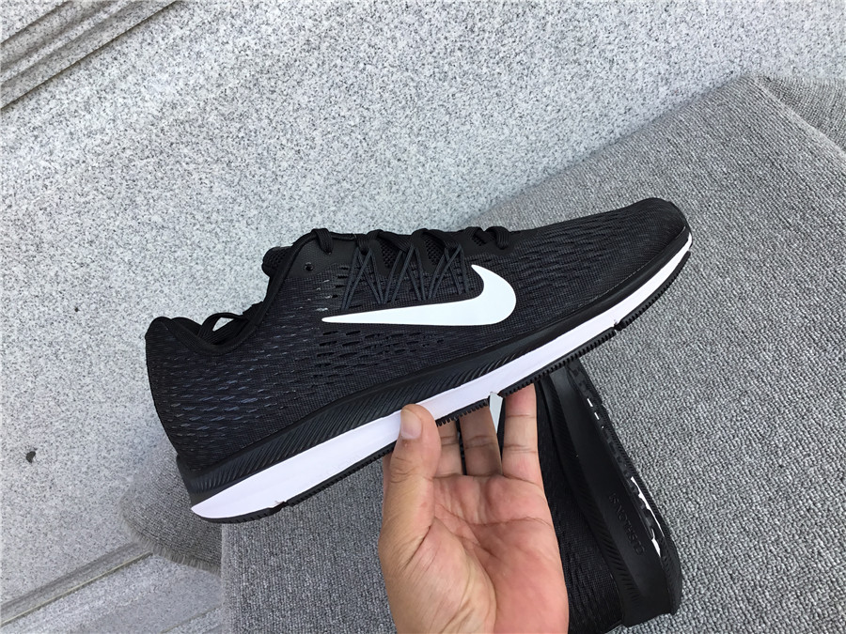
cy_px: 317
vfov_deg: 45.4
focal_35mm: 31
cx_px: 423
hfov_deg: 58.4
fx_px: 758
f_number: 2.4
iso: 25
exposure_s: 1/397
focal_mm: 3.3
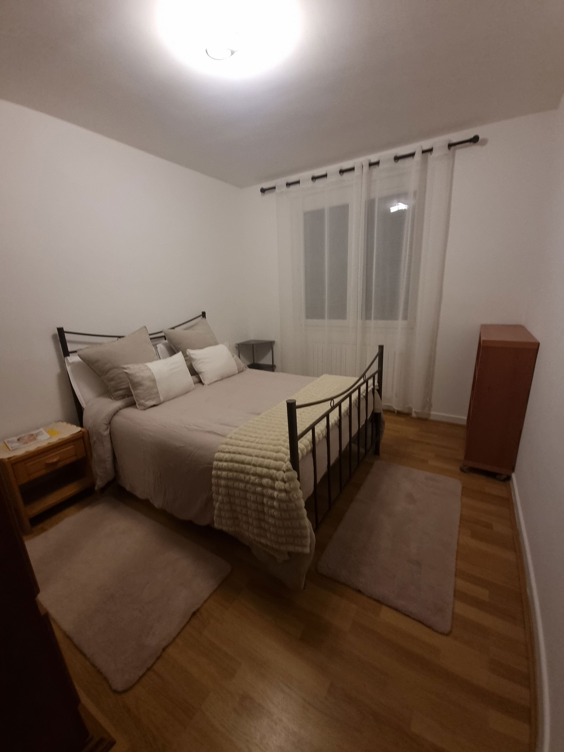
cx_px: 282
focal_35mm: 13
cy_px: 376
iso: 200
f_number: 2.2
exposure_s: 1/17
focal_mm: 2.2
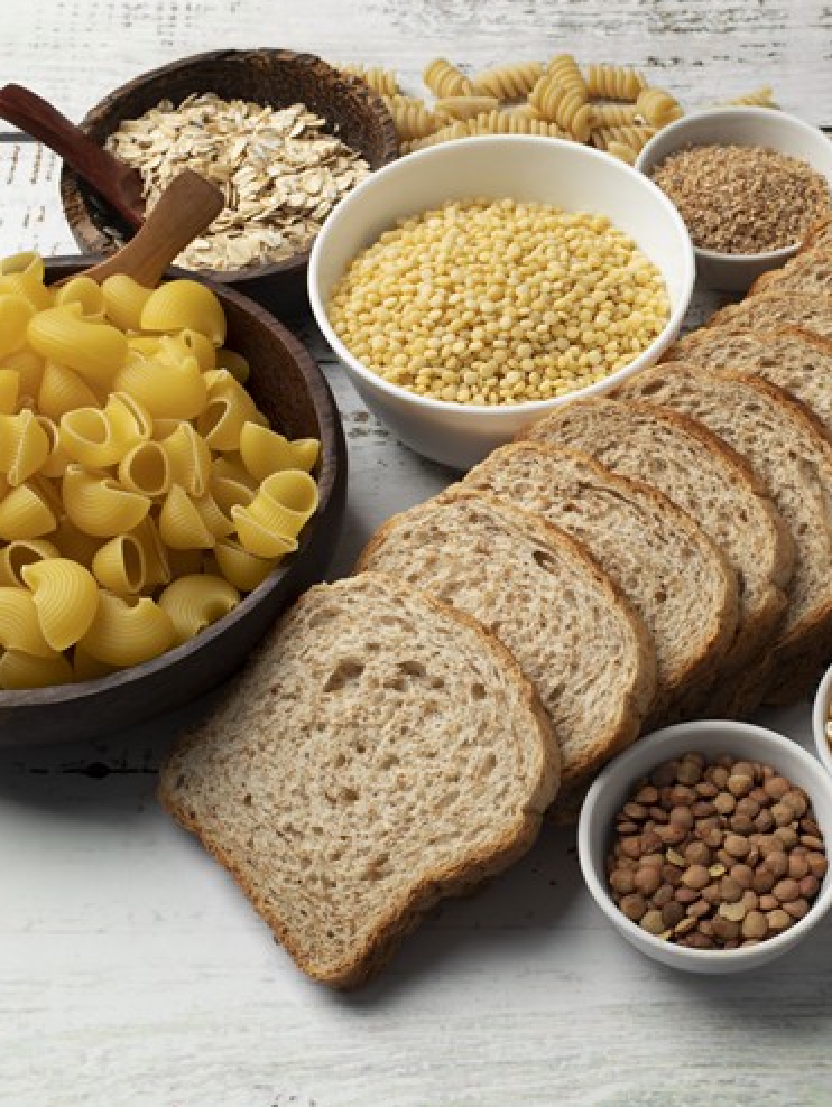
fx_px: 2337
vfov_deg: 26.7
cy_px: 550
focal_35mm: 73
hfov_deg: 19.8
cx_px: 742
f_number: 6.3
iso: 100
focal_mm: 50
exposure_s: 1/100
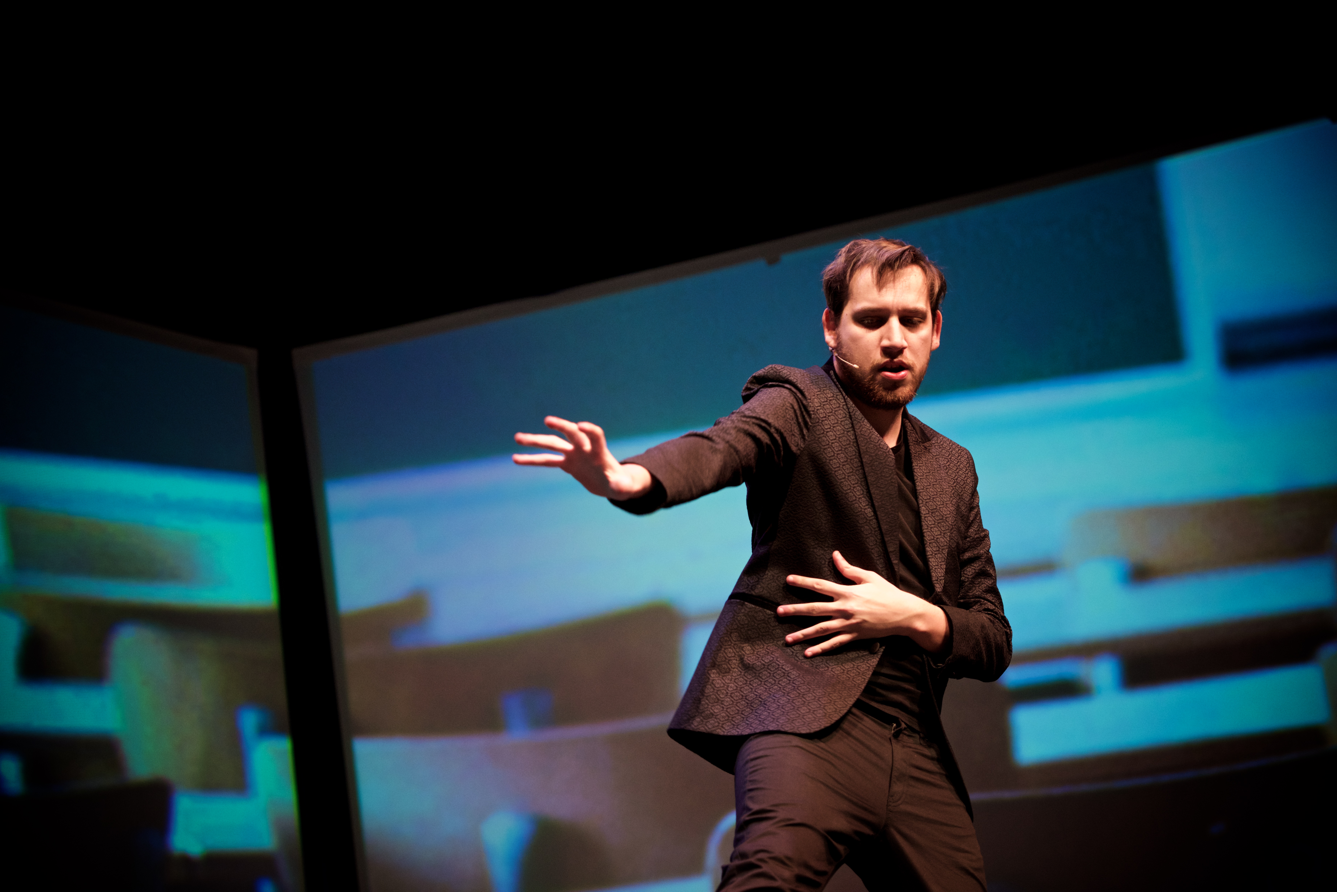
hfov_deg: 20.4
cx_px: 668
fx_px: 3715
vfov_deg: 13.7
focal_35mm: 100
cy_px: 446
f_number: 2.8
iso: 1600
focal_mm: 100
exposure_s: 1/160
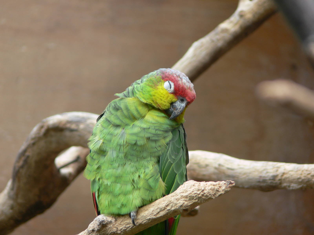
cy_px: 118
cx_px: 157
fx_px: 3810
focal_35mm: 420
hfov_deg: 4.7
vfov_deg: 3.5
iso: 80
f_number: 3.7
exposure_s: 1/50
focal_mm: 88.8
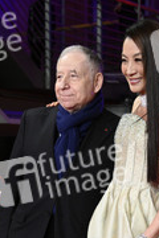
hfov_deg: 7.9
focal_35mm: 173
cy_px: 242
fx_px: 1146
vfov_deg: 11.7
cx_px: 98
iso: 5000
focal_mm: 78
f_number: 5.6
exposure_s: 1/200
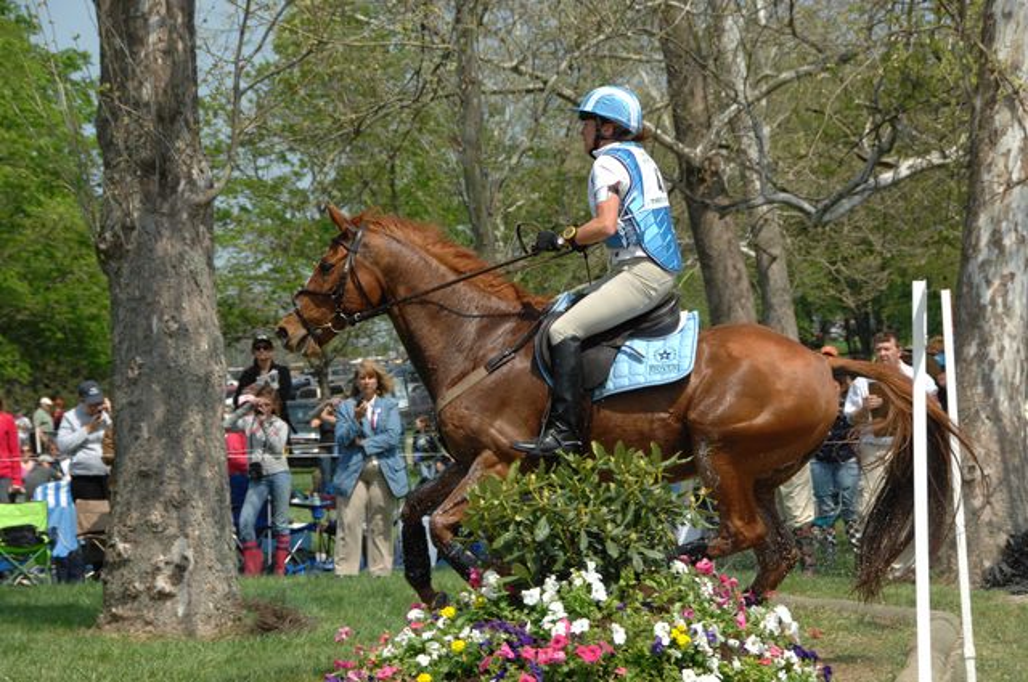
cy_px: 341
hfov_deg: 16.7
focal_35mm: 123
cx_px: 514
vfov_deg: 11.1
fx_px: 3508
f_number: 7.6
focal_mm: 82
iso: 500
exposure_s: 1/1000
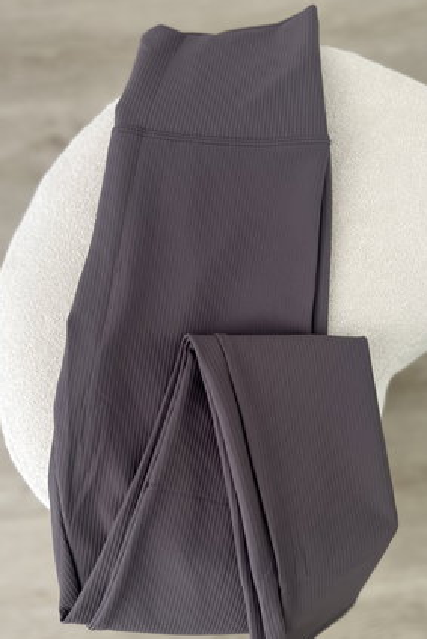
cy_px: 349
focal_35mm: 34
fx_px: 604
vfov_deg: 55.7
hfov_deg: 38.8
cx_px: 241
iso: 125
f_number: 1.5
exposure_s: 1/121
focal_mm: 5.7
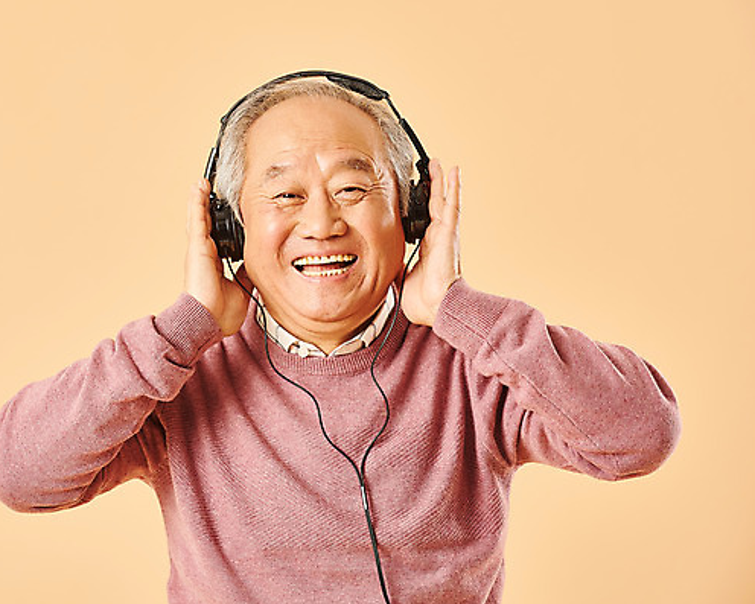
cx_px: 301
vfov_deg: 10.1
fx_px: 3419
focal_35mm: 153
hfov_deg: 12.6
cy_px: 303
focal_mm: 135
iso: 100
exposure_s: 1/125
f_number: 8
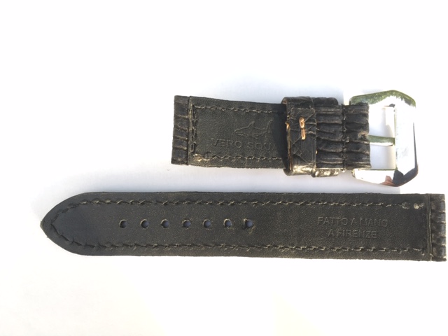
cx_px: 224
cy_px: 168
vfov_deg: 48.2
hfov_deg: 61.7
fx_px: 375
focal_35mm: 29
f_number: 2.2
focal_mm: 4.15
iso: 32
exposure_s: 1/100
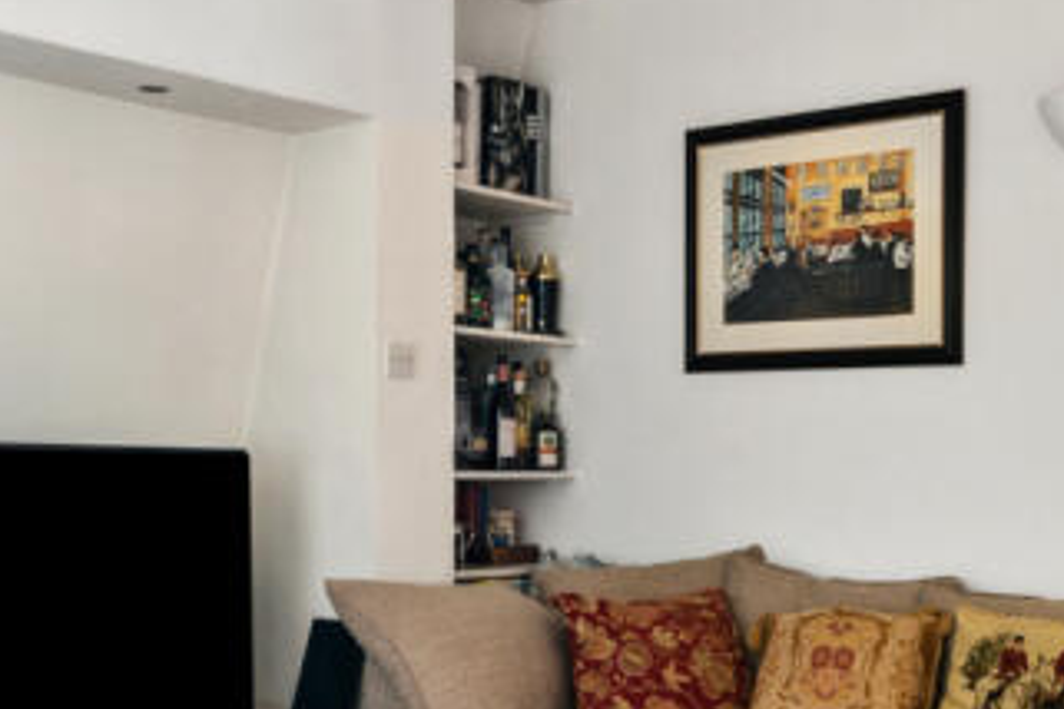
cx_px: 494
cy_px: 472
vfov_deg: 26.3
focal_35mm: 51
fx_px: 1507
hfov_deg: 38.9
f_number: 11
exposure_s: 1/4
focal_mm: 16
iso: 400
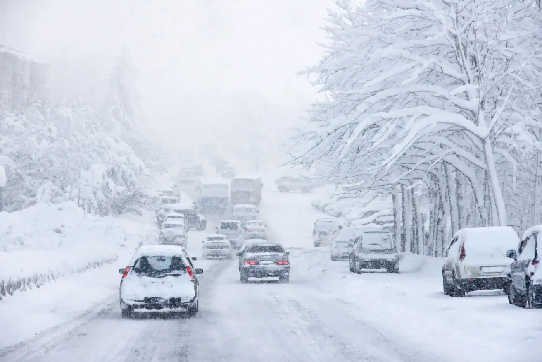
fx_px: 1807
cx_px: 271
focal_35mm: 120
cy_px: 181
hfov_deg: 17.1
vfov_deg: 11.4
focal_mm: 80
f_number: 7.1
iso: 100
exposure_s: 1/250
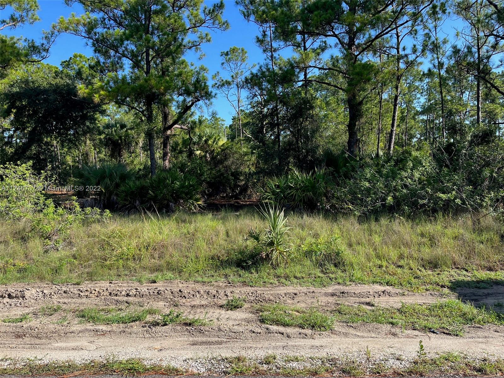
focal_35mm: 26
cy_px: 189
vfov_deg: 53.1
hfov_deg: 67.3
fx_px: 379
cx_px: 252
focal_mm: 5.1
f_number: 1.6
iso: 50
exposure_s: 1/1325
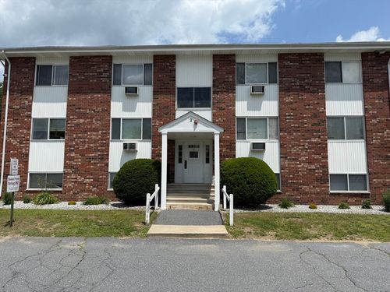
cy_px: 146
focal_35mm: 24
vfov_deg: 56.8
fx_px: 270
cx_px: 195
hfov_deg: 71.6
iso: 80
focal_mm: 6.76
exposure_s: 1/6711
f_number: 1.78
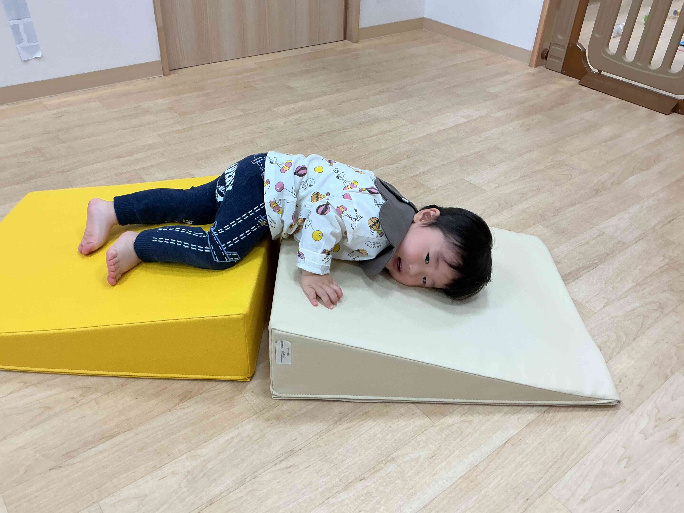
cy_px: 256
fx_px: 573
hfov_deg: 61.7
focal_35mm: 29
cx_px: 342
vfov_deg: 48.2
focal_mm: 3
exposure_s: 1/120
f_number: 1.8
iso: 40
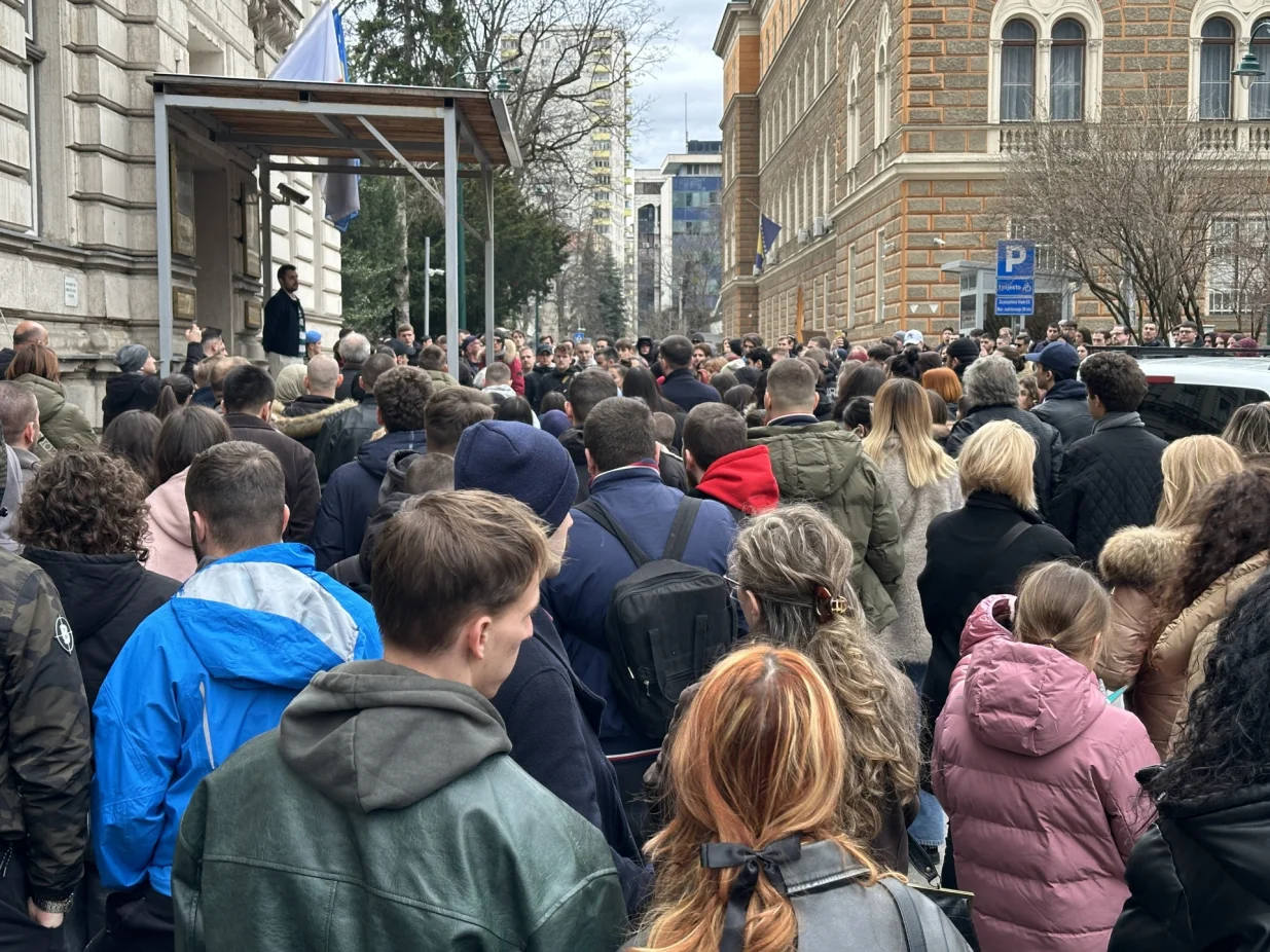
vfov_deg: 30.3
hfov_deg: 39.7
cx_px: 635
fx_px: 1761
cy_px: 476
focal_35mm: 48
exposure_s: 1/85
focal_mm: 6.86
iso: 80
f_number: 1.78
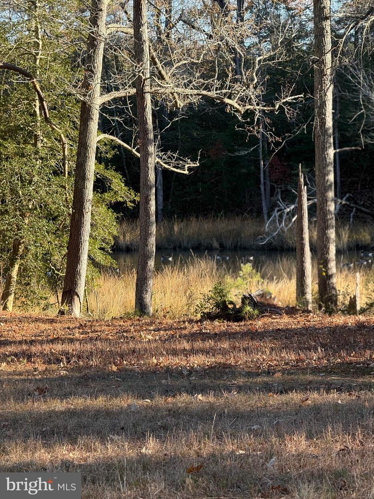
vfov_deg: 16.4
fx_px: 1729
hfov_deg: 12.3
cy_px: 250
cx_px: 187
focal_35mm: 120
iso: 64
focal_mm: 15.66
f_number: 2.8
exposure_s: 1/246
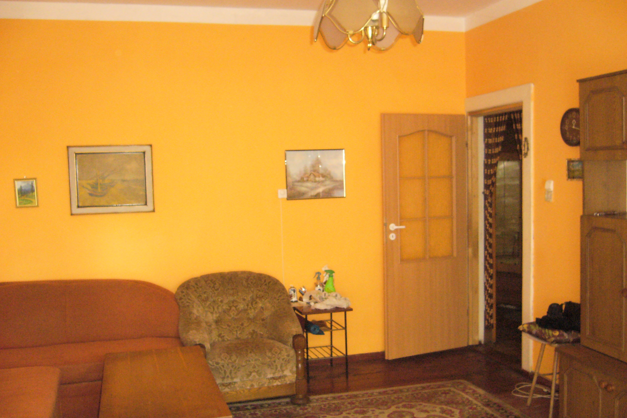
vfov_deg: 35.9
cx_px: 316
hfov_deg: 51.9
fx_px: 644
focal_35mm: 37
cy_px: 218
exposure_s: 1/30
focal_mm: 5.8
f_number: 2.8
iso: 400
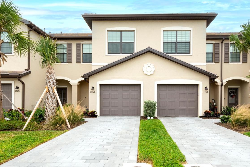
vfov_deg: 53.5
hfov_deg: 74.1
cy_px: 96
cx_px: 140
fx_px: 165
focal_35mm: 24
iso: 200
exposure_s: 1/125
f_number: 8
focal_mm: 11
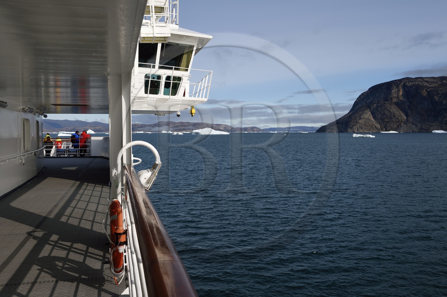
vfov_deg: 33.3
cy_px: 148
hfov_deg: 48.5
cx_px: 224
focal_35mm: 40
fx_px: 496
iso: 200
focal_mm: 40
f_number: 18
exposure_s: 1/250
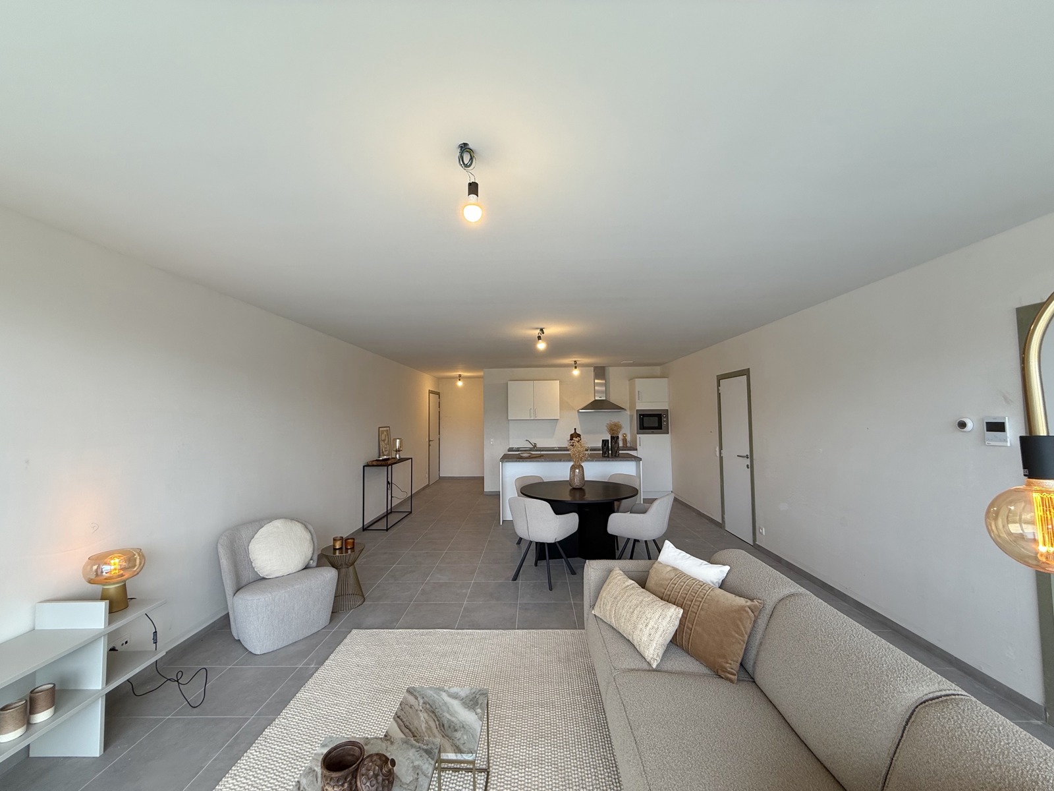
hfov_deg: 102.1
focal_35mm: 14
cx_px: 527
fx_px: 426
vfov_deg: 85.7
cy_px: 396
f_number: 2.2
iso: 80
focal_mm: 2.22
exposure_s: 1/100
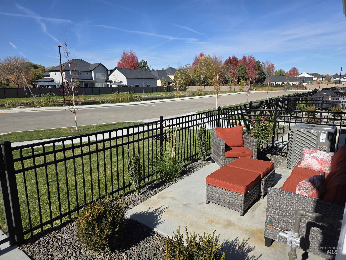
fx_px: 230
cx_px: 173
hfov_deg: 73.9
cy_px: 130
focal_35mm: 23
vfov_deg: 58.9
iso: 80
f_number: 1.7
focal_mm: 6.3
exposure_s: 1/6809
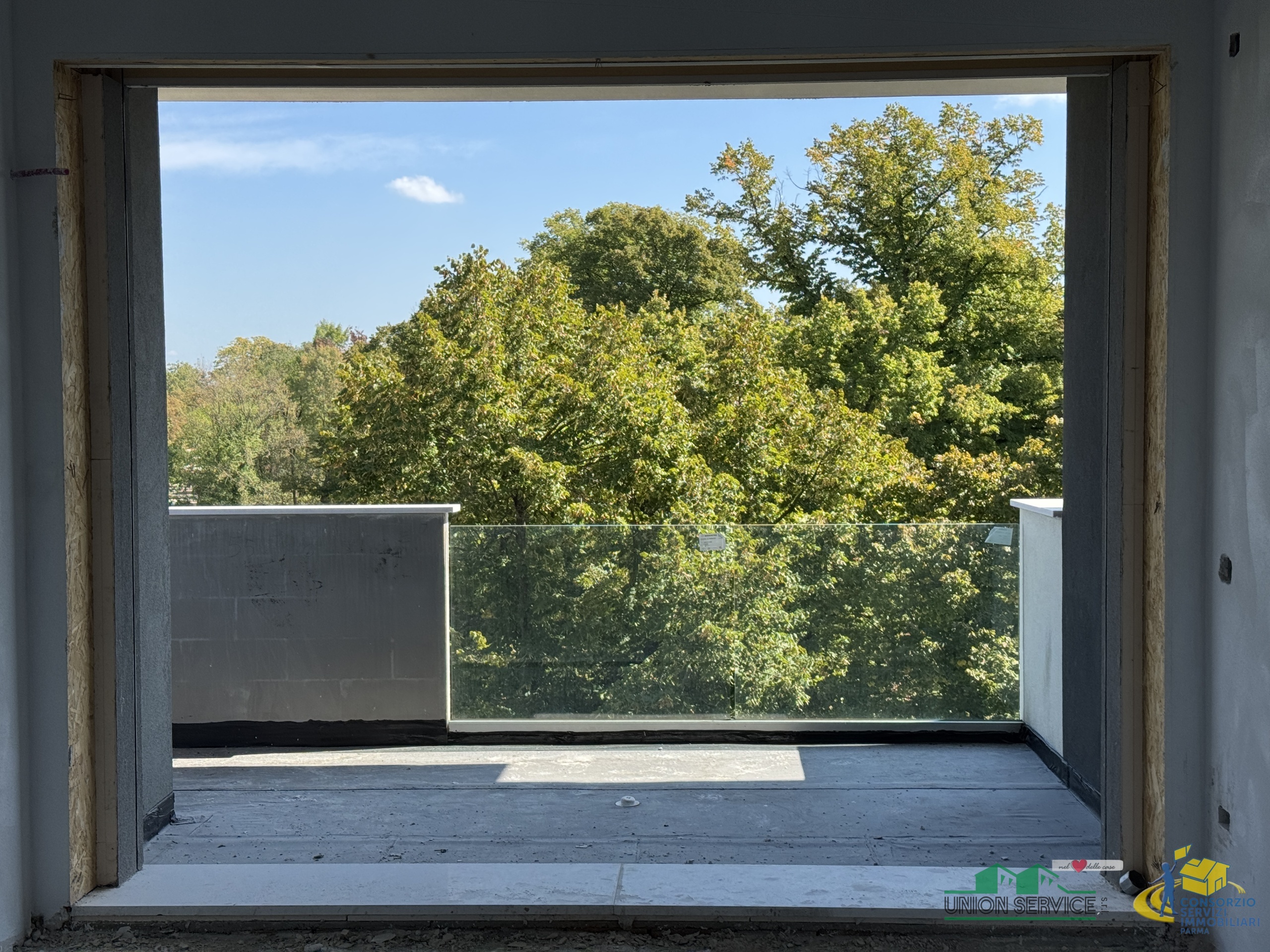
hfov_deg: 39.7
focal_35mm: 48
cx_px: 635
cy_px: 476
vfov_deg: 30.3
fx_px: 1761
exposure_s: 1/1560
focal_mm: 6.76
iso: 64
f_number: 1.78
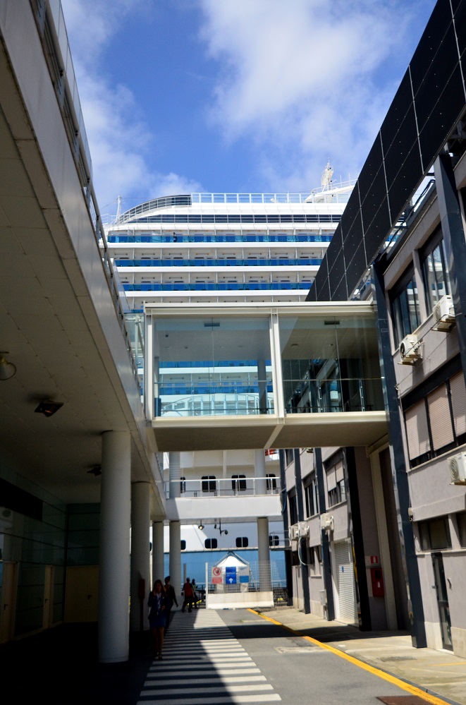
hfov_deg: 39.8
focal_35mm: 33
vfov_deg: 57.3
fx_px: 644
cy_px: 352
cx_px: 233
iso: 900
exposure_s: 1/8000
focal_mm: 22
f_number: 4.5
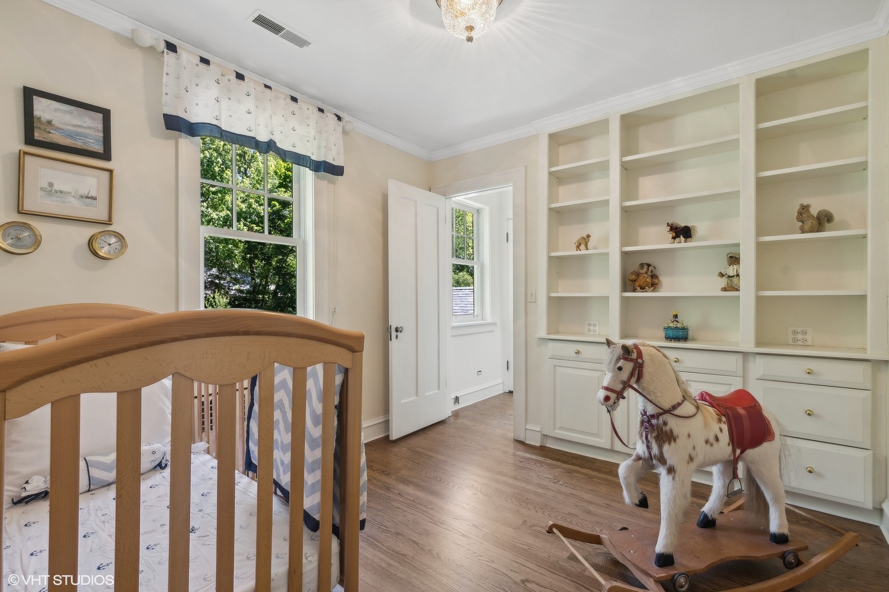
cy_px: 296
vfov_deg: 77.3
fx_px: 370
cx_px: 444
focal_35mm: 15
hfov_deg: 100.4
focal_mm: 10
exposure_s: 1/15
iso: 200
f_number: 10
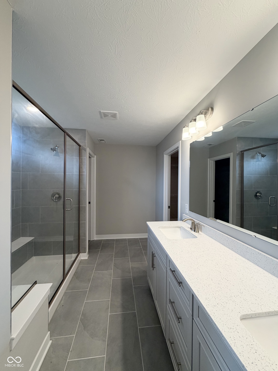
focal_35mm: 14
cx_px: 139
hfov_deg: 85.7
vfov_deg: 102.1
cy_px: 186
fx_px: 150
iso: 125
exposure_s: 1/120
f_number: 2.2
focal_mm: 2.22
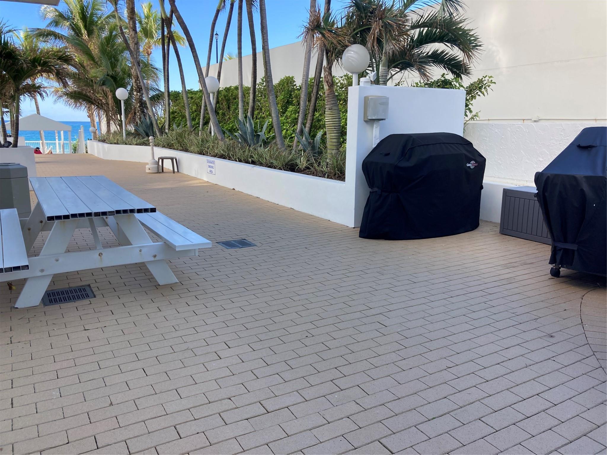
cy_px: 228
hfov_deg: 63.4
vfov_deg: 49.7
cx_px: 304
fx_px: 491
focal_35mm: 28
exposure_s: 1/461
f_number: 1.8
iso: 20
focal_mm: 3.99
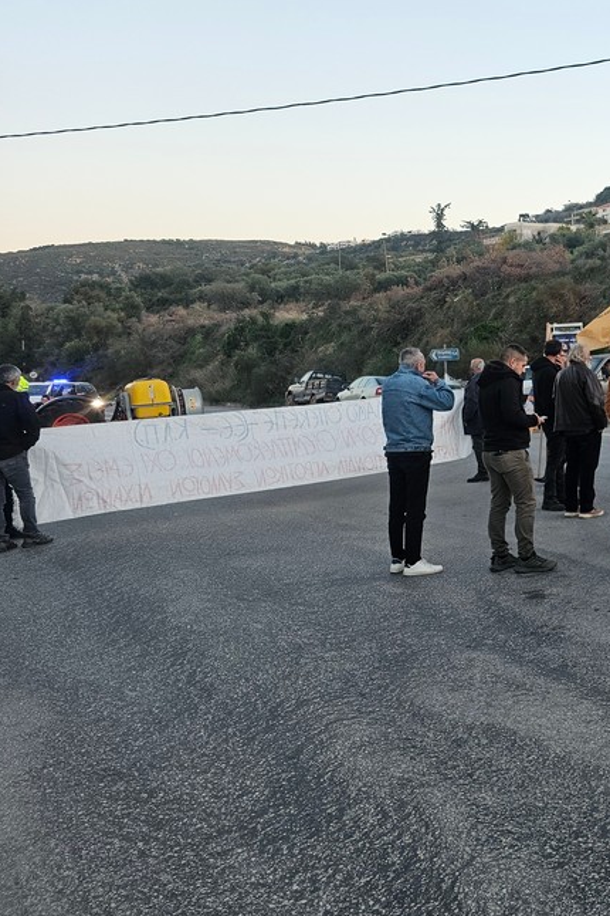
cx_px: 718
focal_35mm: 38
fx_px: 966
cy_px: 382
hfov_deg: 30.3
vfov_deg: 50.5
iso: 100
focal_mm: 6.3
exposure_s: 1/180
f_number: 1.7
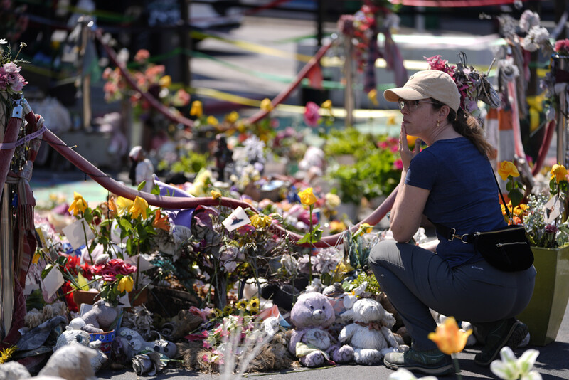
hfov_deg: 15.6
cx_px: 284
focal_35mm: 131
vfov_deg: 10.5
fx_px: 2071
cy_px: 190
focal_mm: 131
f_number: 2.8
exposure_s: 1/2500
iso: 200
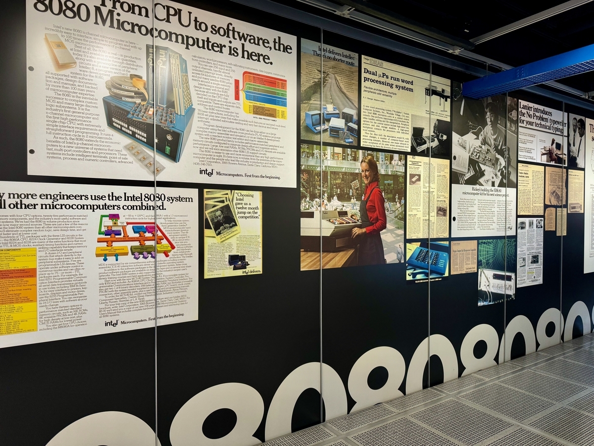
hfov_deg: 71.6
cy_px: 223
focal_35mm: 24
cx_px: 297
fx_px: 412
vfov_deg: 56.8
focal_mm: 6.76
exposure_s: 1/60
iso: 200
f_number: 1.78
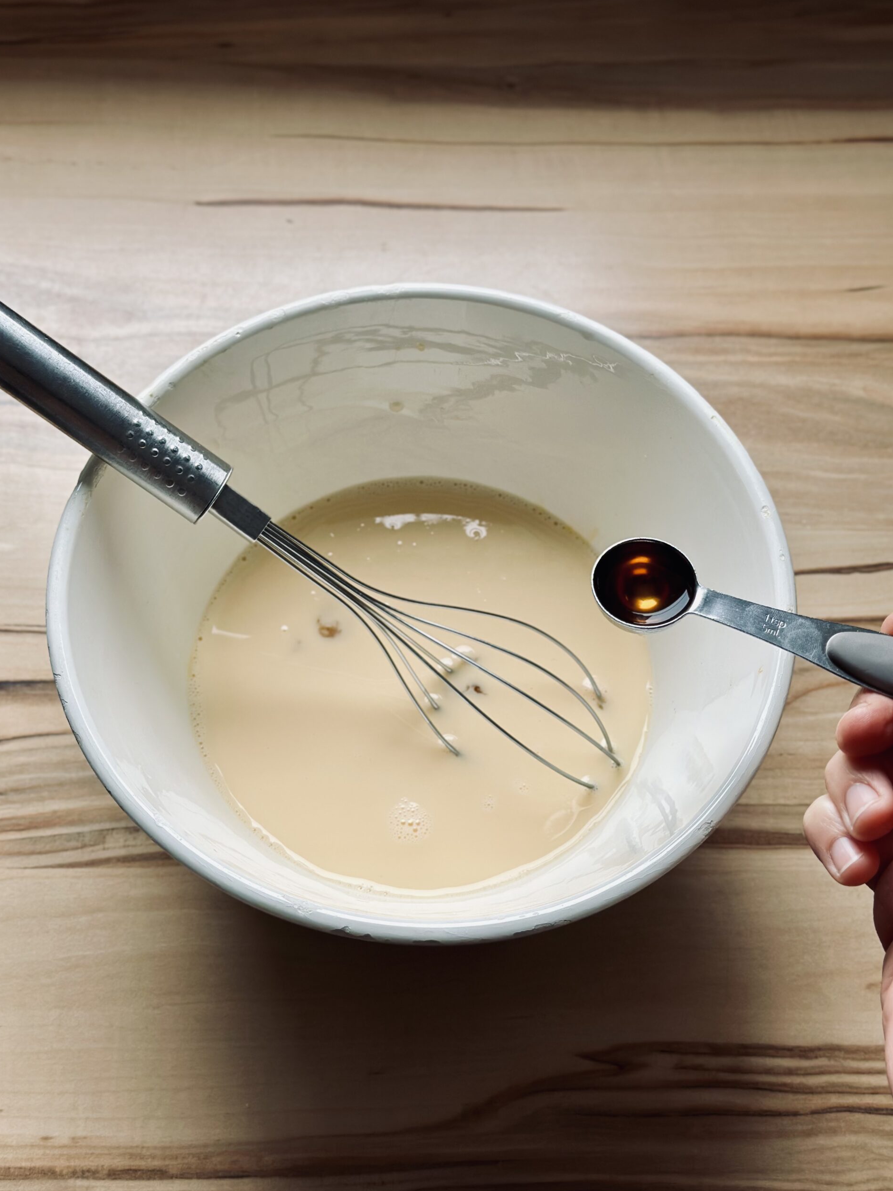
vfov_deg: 38.9
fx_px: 1685
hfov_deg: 29.7
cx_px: 438
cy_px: 590
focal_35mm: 49
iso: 64
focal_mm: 6.86
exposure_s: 1/121
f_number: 1.78
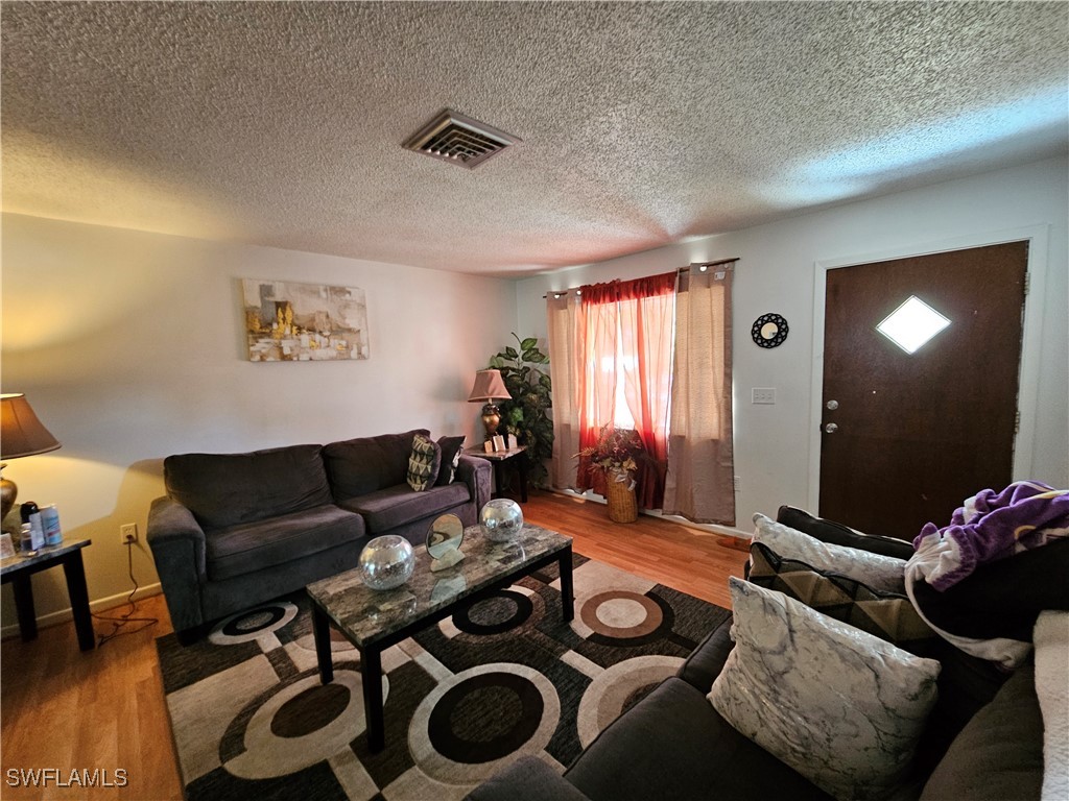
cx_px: 534
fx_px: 401
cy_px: 400
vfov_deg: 89.9
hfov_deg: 106.2
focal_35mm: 13
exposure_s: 1/30
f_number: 2.2
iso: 500
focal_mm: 2.2
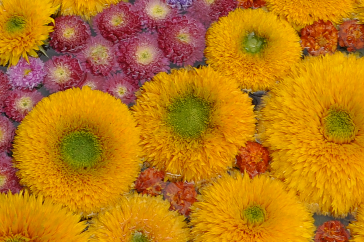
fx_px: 1303
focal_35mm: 129
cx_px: 7
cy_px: -56
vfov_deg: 10.4
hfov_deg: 15.6
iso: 200
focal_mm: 18
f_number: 5.6
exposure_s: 1/125
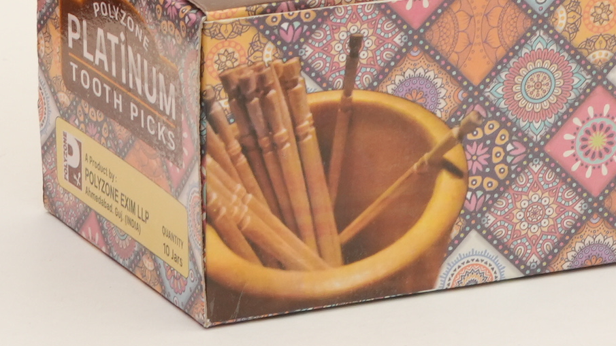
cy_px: -42
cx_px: 1469
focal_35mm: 480
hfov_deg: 4.4
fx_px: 7840
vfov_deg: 2.5
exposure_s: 1/30
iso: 800
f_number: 14
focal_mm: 90
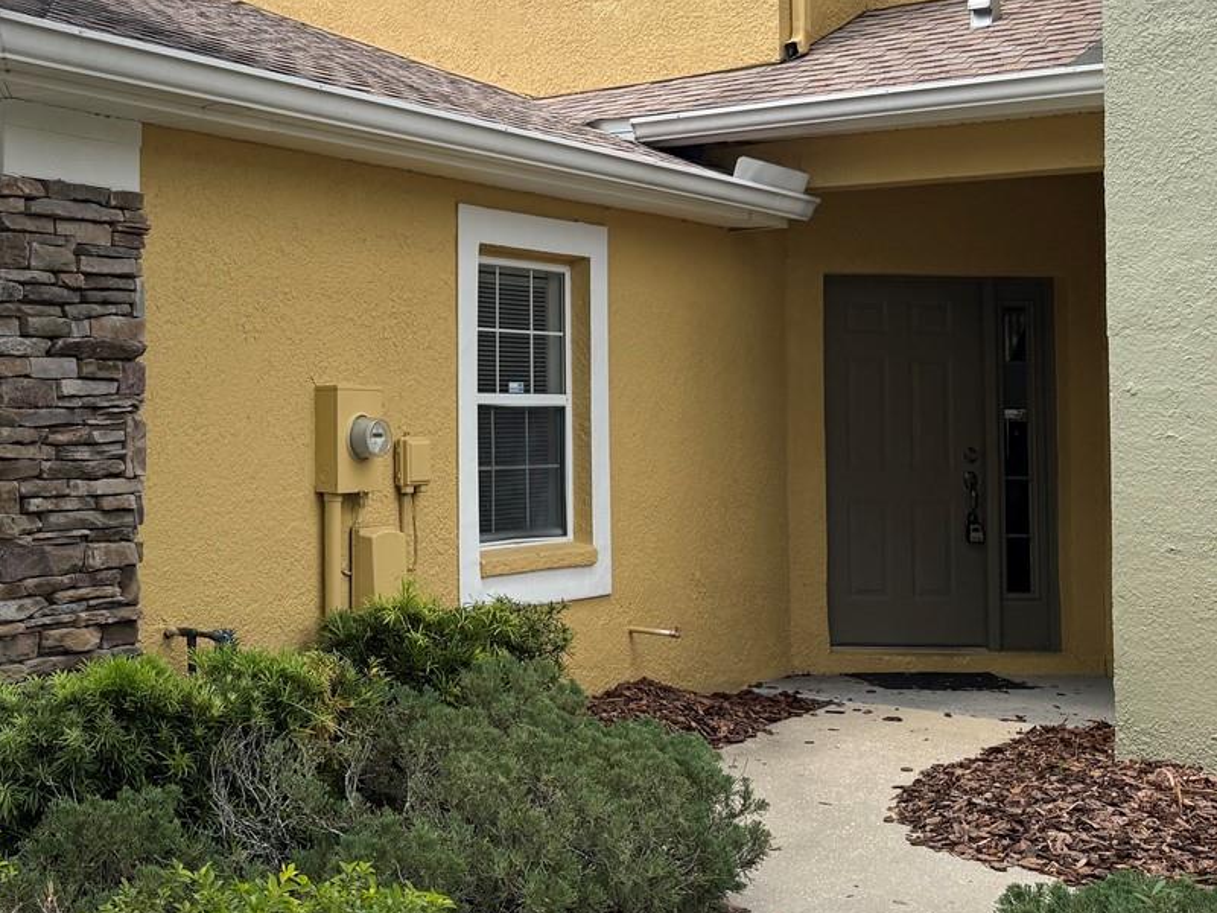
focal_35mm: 48
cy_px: 301
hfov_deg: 37.5
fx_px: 1688
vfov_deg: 30.0
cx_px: 158
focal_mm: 6.76
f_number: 1.78
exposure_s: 1/3021
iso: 100
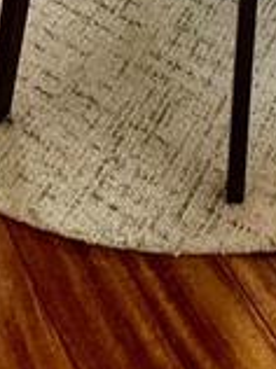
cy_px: -642
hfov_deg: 15.3
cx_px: 208
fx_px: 1023
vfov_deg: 12.6
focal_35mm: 96
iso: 64
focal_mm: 2.22
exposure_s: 1/120
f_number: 2.2
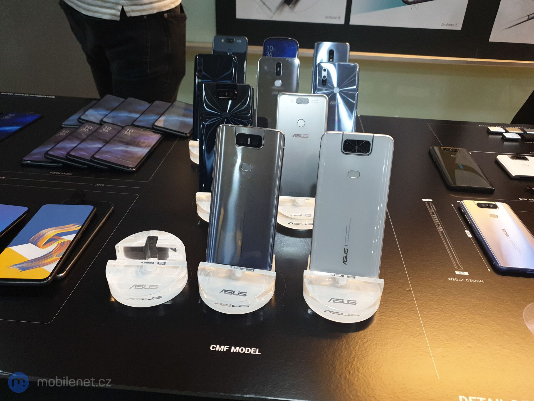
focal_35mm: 26
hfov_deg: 67.3
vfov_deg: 53.1
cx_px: 267
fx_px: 401
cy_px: 200
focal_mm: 4.3
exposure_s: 1/60
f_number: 1.5
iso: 250
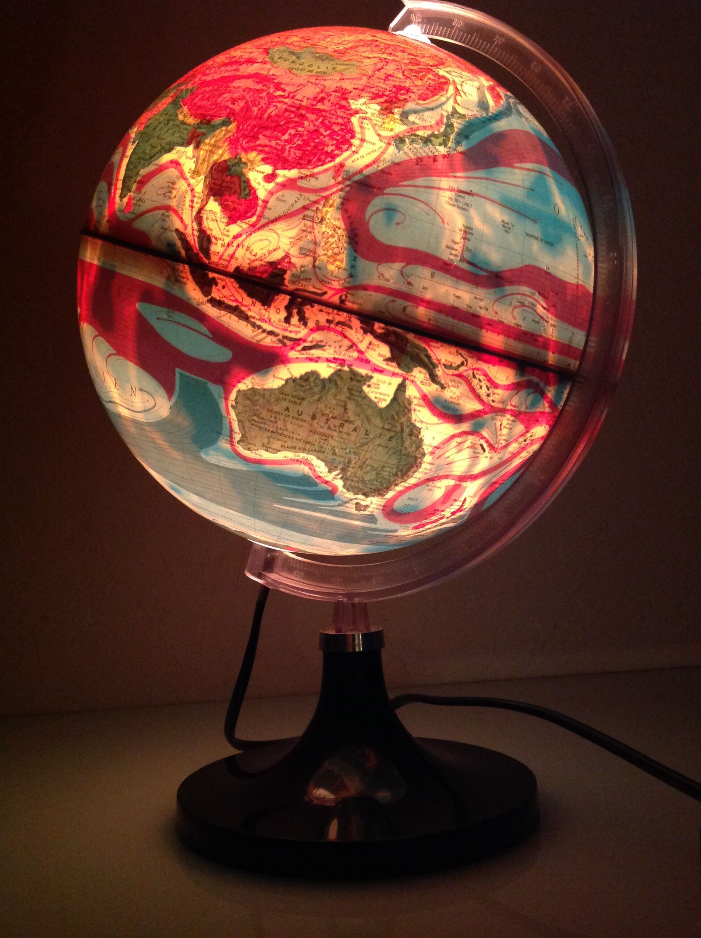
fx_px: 948
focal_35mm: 35
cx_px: 350
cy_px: 469
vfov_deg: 52.7
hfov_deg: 40.6
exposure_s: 1/17
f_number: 2.4
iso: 400
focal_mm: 4.28
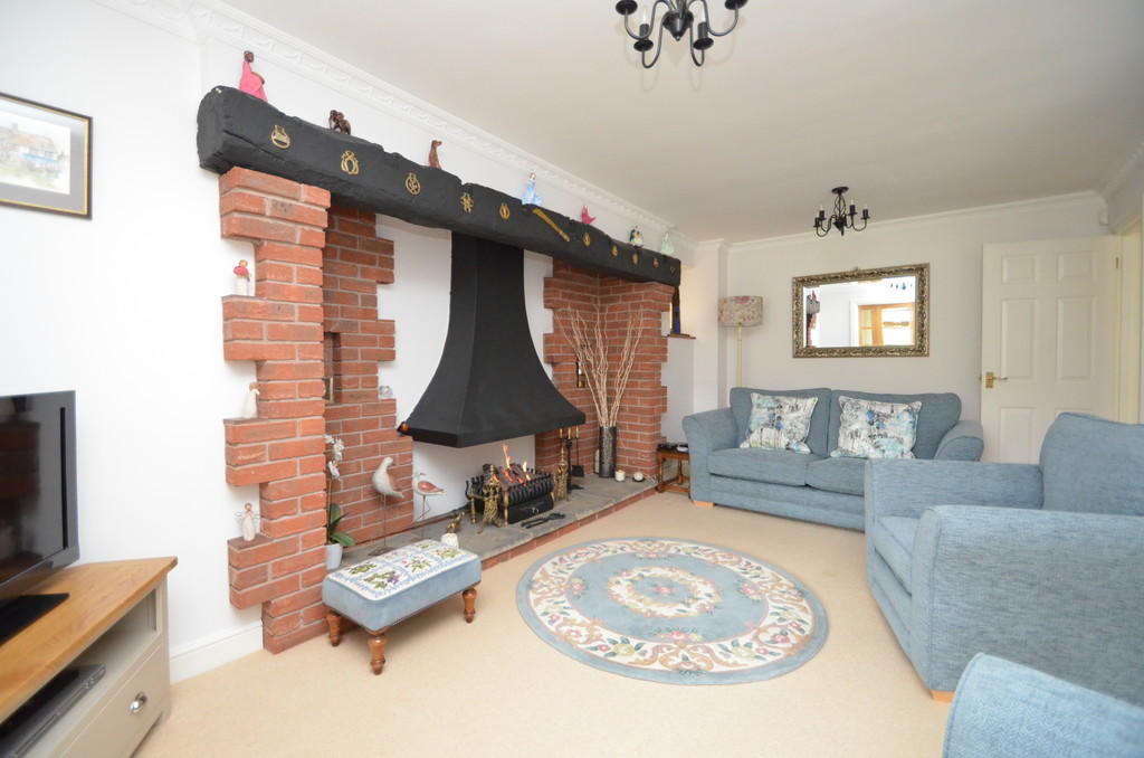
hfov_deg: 100.5
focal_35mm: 15
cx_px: 572
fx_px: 476
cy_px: 379
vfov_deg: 77.1
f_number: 4
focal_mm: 10
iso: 3200
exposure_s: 1/60
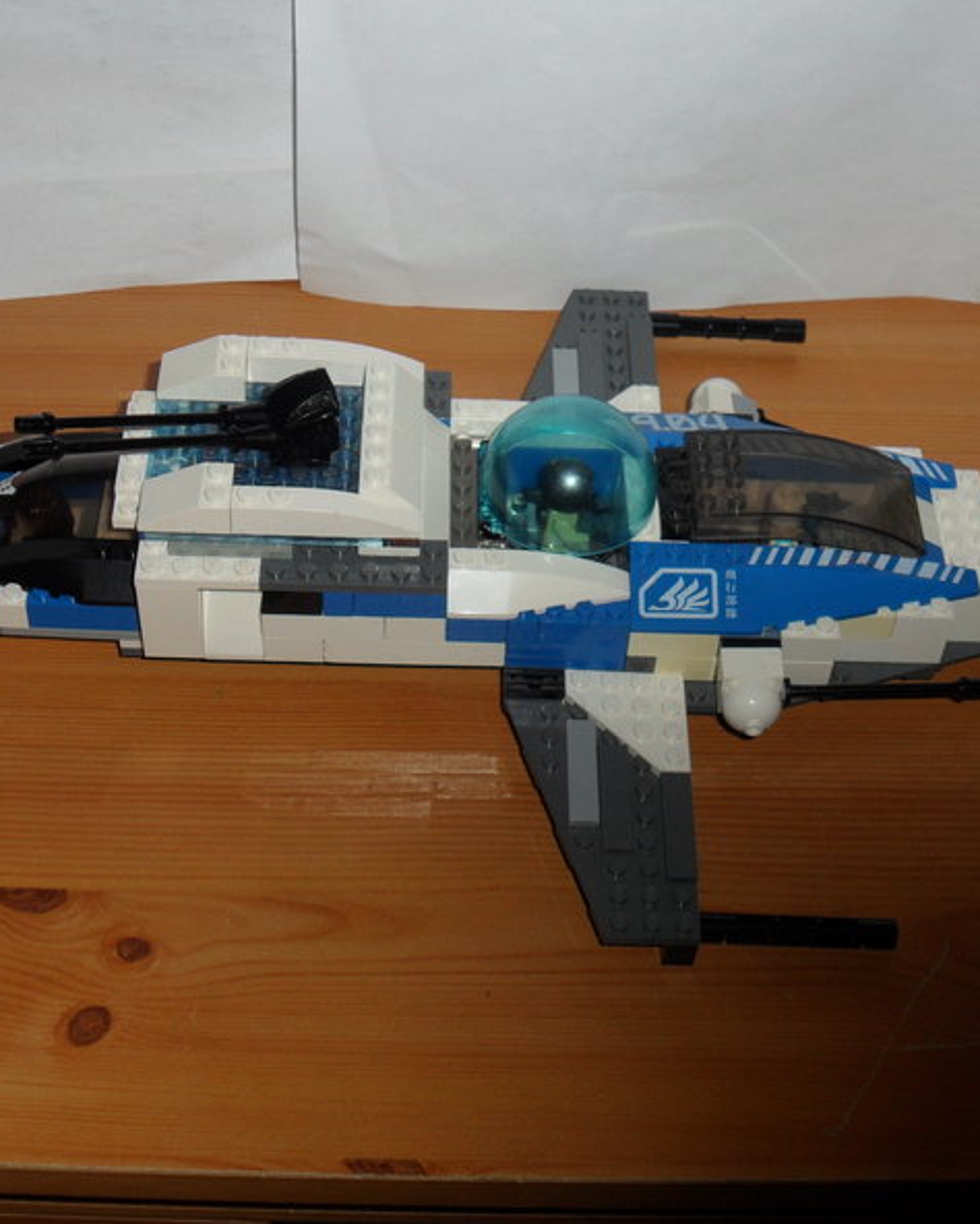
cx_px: 461
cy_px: 612
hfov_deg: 26.2
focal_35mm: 58
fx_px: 2102
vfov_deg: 32.5
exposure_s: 1/45
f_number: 11.3
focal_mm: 7.8
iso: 120
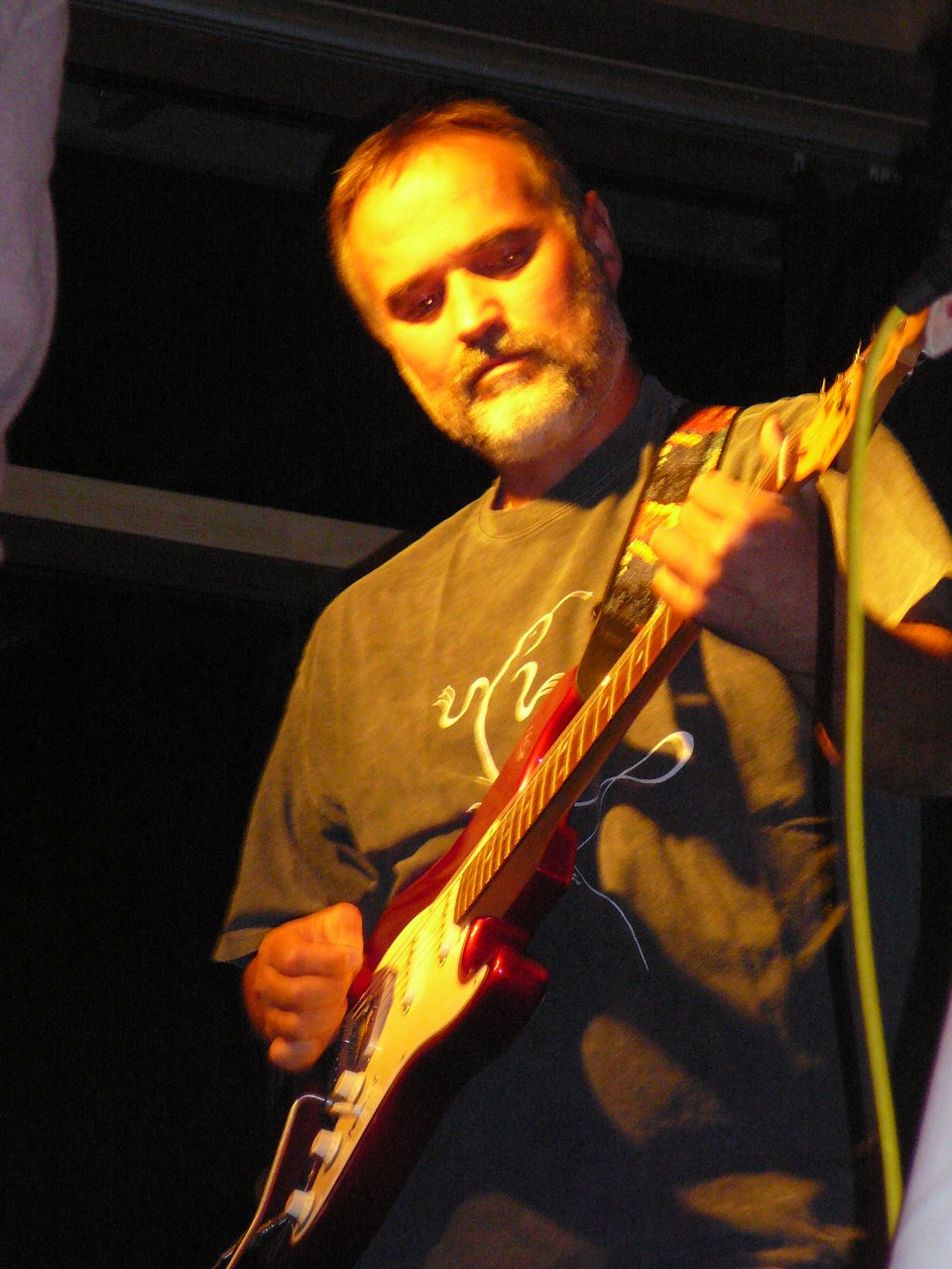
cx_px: 476
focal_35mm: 177
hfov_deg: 8.4
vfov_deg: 11.2
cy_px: 634
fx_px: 6490
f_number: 4
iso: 400
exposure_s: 1/30
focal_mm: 26.3
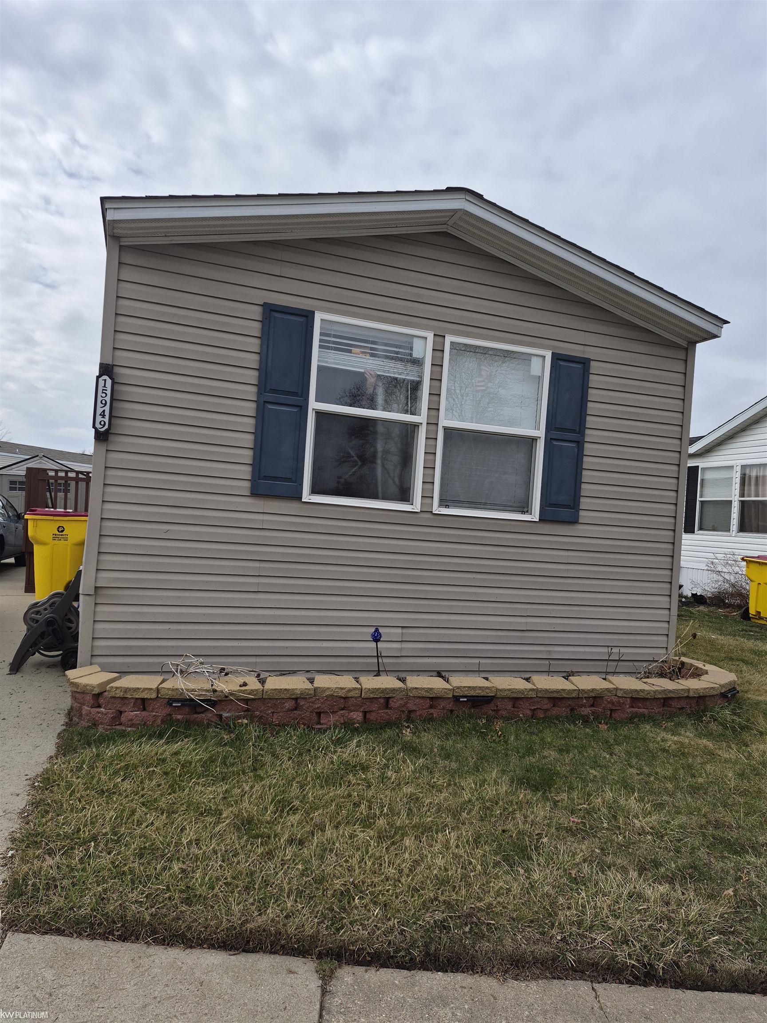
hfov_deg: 58.9
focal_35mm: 23
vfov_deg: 73.9
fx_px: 679
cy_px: 512
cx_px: 384
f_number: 1.8
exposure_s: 1/6896
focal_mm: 5.4
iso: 80
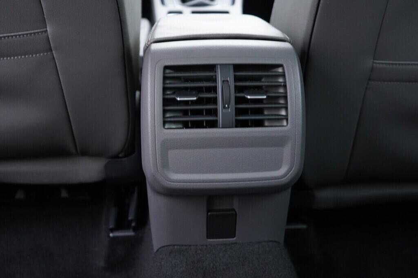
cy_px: 139
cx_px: 209
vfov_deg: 36.9
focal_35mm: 36
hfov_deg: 53.1
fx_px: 418
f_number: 2.8
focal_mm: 24
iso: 640
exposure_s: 1/40
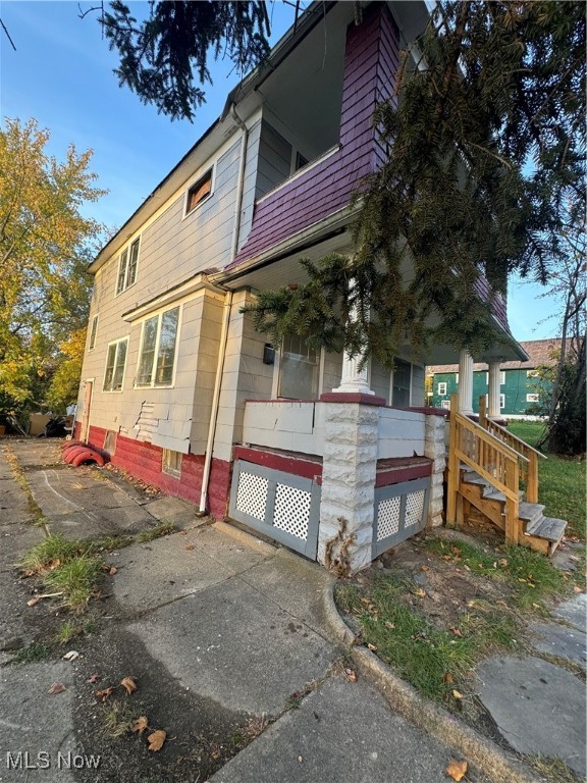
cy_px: 392
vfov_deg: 102.1
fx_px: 317
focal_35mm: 14
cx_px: 294
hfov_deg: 85.7
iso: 40
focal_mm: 2.22
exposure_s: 1/114
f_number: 2.2
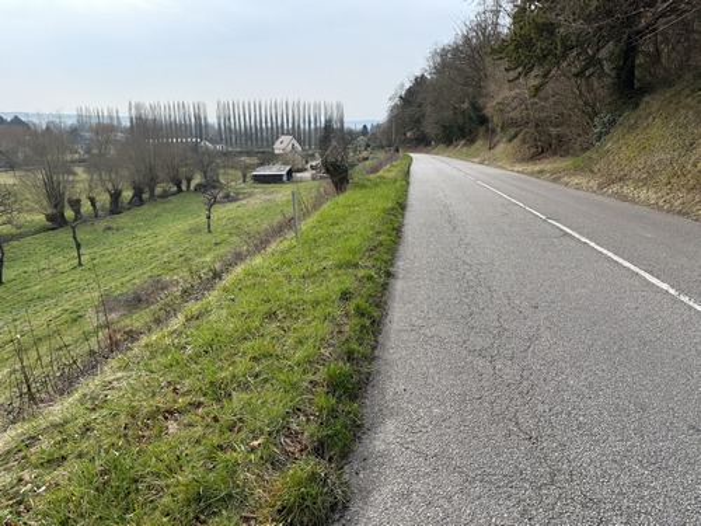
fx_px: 486
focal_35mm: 24
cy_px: 263
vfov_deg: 56.8
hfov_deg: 71.6
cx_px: 350
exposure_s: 1/1689
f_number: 1.78
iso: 100
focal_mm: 6.76
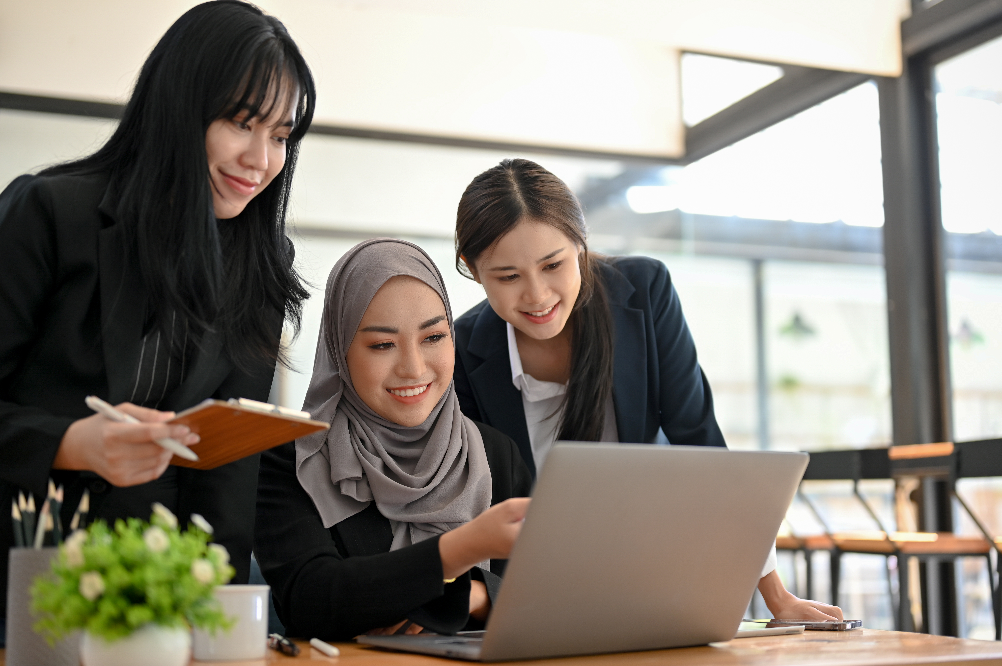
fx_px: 1391
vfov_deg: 27.0
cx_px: 501
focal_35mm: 50
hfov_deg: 39.6
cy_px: 333
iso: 250
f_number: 2
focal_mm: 50
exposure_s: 1/250
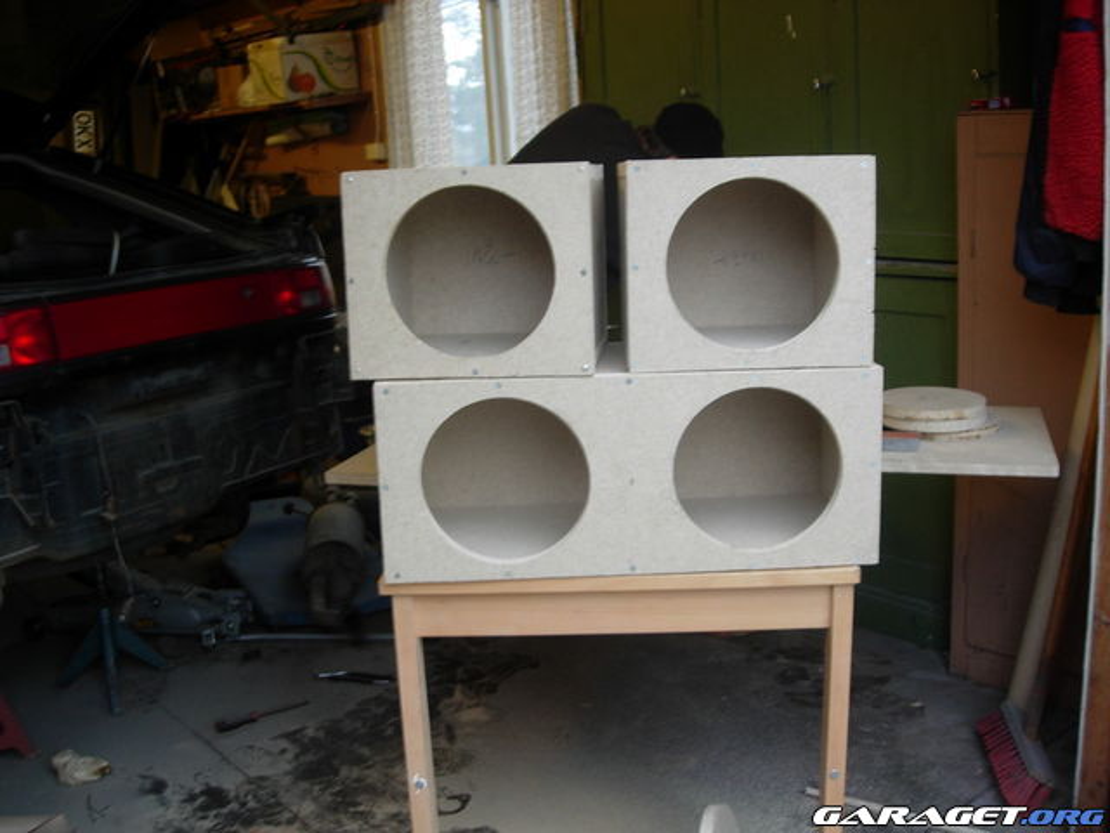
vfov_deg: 37.7
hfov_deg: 49.0
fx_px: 1219
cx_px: 555
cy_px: 416
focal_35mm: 38
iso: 79
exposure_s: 1/23.9
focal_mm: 7.8
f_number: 2.8
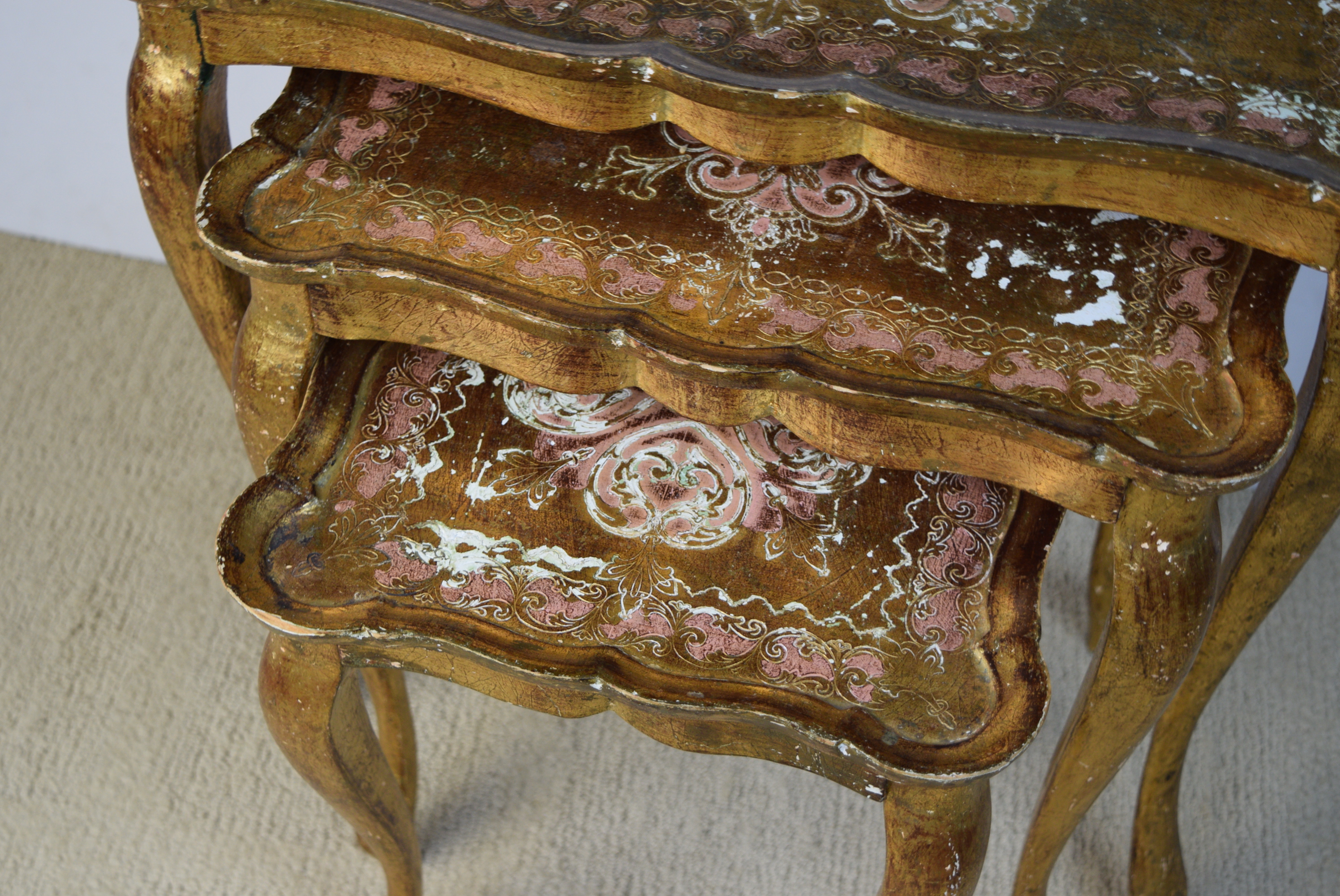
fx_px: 2235
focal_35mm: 60
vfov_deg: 22.7
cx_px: 670
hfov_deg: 33.4
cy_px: 448
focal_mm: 40
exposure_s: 1/60
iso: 400
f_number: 4.8
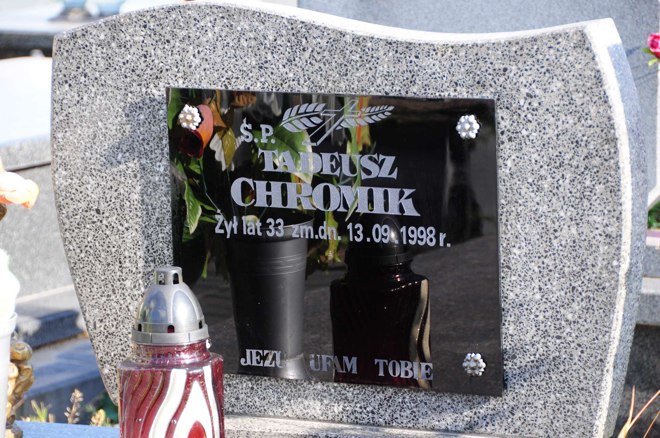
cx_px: 330
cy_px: 219
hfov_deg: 11.4
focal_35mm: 180
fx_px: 3296
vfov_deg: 7.6
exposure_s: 1/200
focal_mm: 120
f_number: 7.1
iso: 320
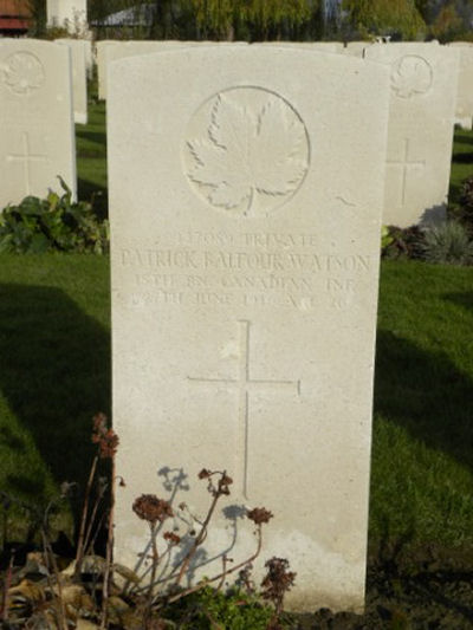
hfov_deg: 25.2
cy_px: 315
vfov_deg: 33.2
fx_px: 1056
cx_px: 236
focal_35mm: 58
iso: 64
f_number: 6.3
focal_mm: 10.3
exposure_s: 1/378
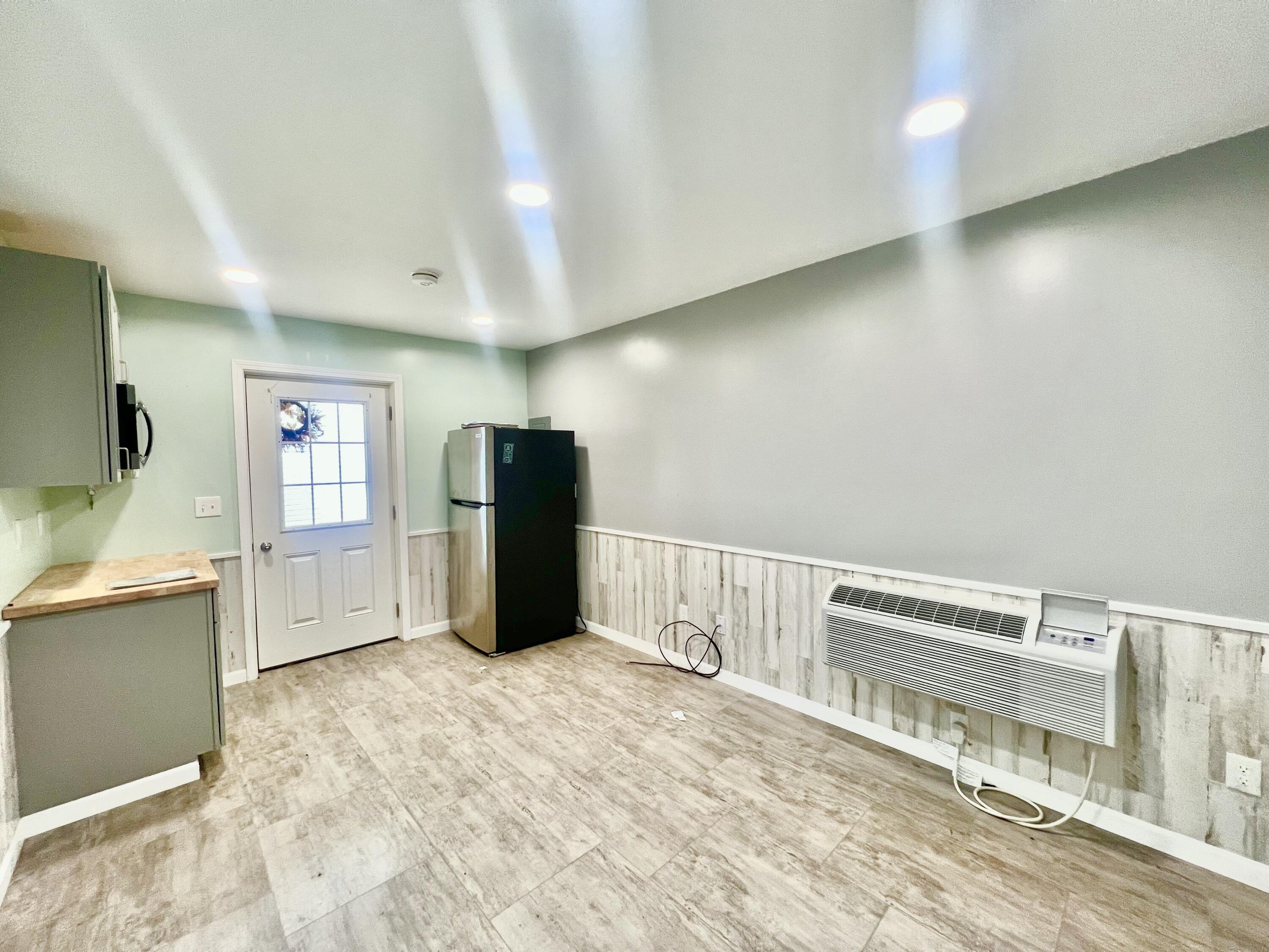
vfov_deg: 89.9
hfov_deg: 106.2
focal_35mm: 13
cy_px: 476
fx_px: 477
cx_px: 634
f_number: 1.8
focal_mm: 1.57
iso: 200
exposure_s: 1/120
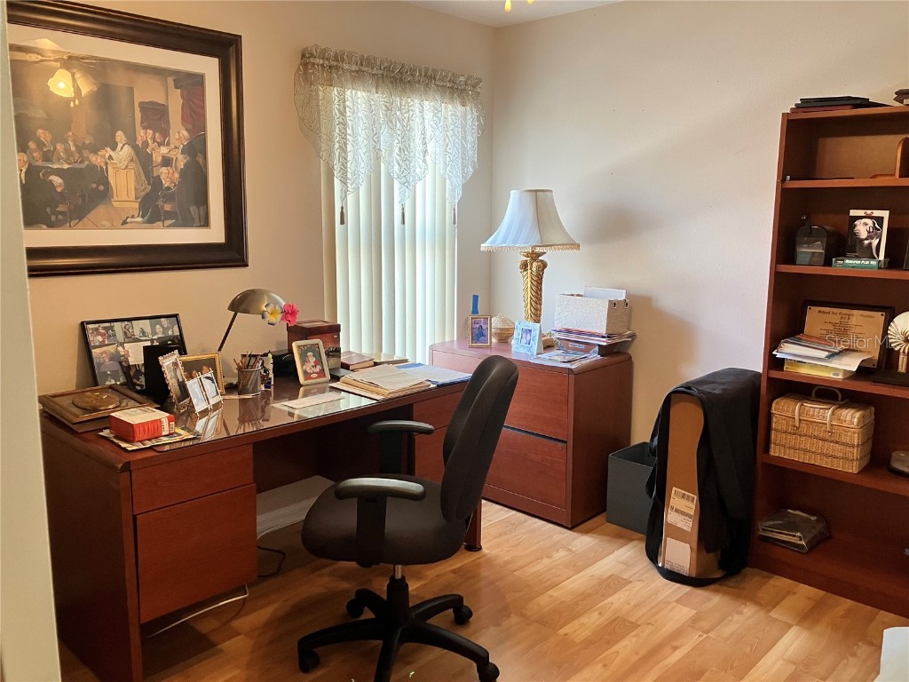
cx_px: 454
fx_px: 735
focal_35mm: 28
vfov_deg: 49.7
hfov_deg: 63.4
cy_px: 341
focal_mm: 3.99
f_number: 1.8
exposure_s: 1/60
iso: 80
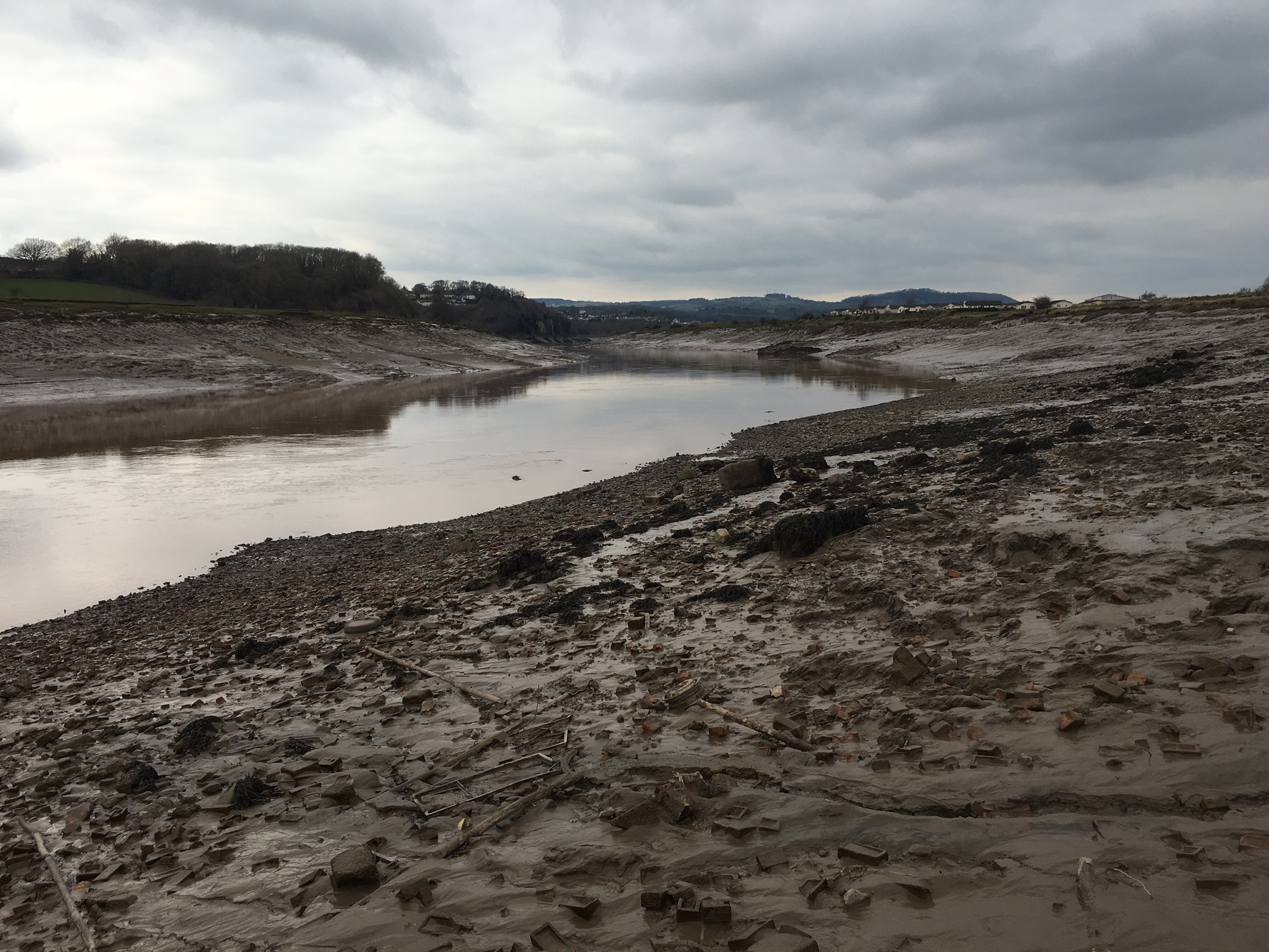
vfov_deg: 48.2
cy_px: 476
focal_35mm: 29
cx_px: 634
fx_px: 1063
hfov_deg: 61.7
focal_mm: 4.15
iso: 25
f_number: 2.2
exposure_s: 1/243
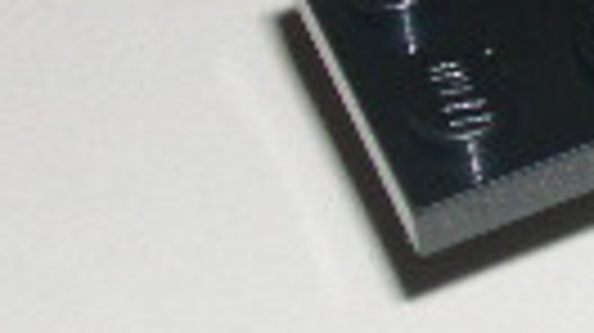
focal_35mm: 408
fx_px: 6421
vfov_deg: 3.0
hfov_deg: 5.2
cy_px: -261
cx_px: 1260
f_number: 4
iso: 100
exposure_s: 1/60
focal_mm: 16.3
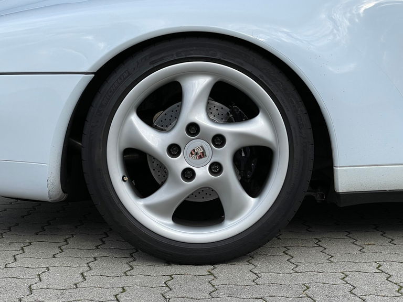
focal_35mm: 52
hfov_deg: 36.8
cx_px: 202
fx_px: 605
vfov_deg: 28.0
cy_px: 151
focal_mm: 6
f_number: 2
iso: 25
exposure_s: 1/786
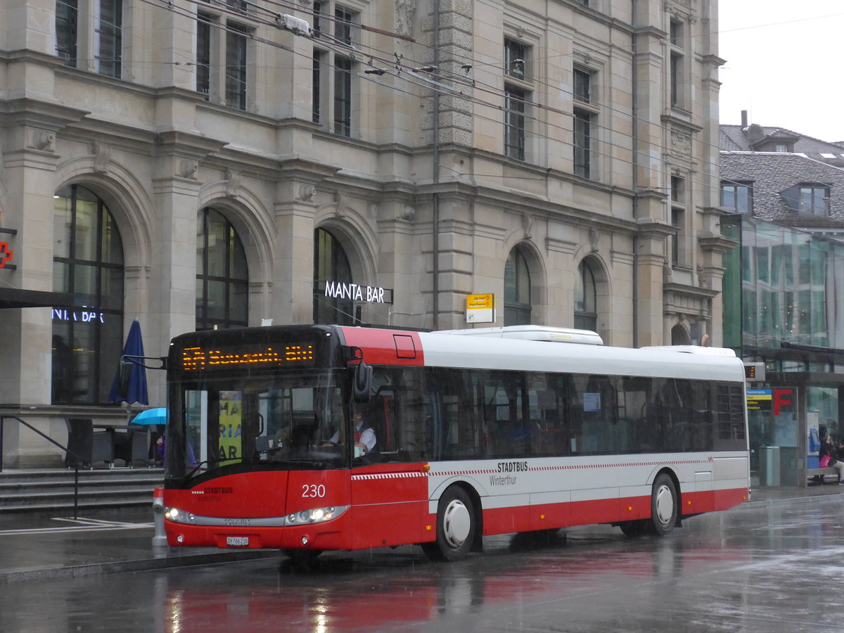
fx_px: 1804
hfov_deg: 26.3
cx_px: 422
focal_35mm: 74
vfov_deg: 19.9
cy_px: 316
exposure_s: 1/320
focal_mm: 15
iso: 500
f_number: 4.2
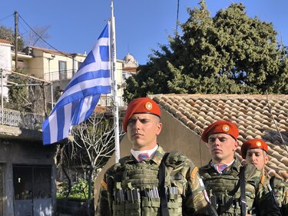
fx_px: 773
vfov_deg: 15.9
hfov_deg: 21.1
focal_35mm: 93
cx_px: 144
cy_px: 108
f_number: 1.65
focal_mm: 6.14
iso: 50
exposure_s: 1/1131
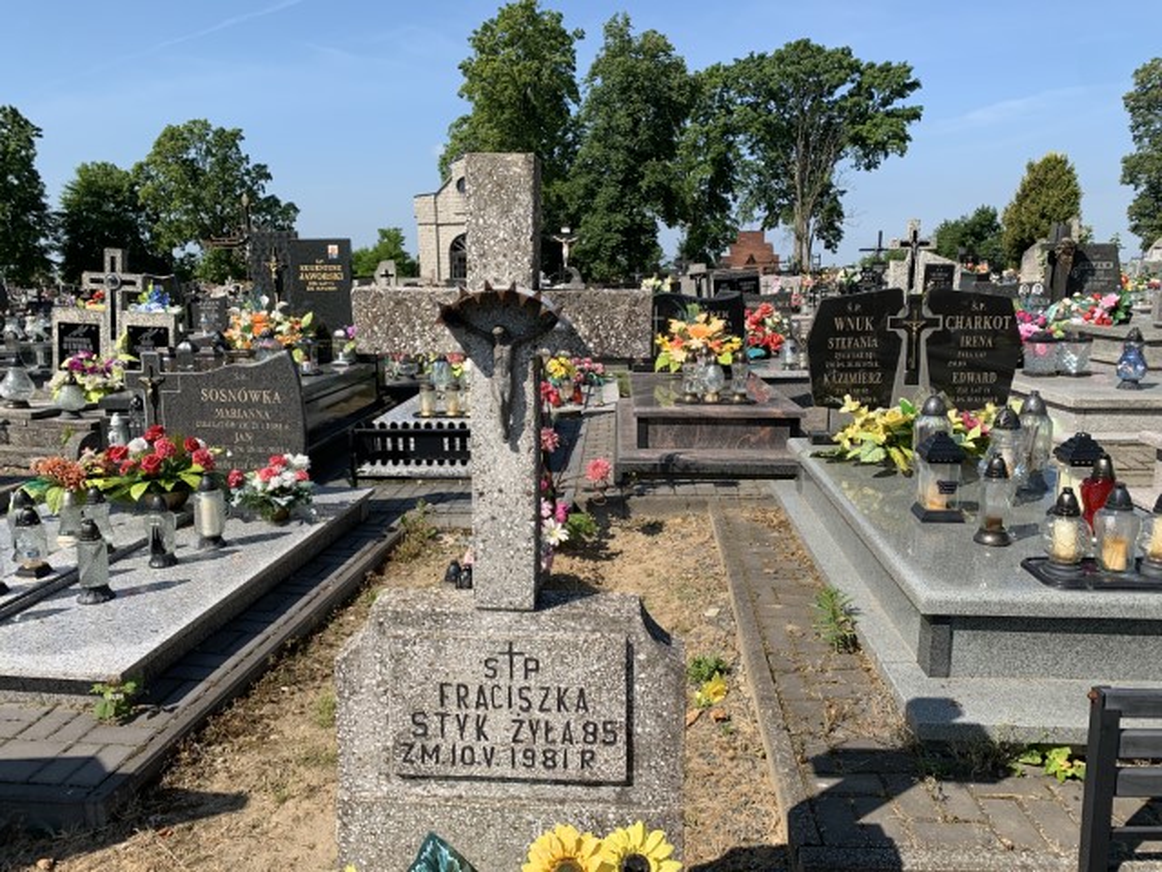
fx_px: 873
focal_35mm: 26
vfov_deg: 53.1
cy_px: 436
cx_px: 581
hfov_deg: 67.3
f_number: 1.8
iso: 25
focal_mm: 4.25
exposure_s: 1/1953
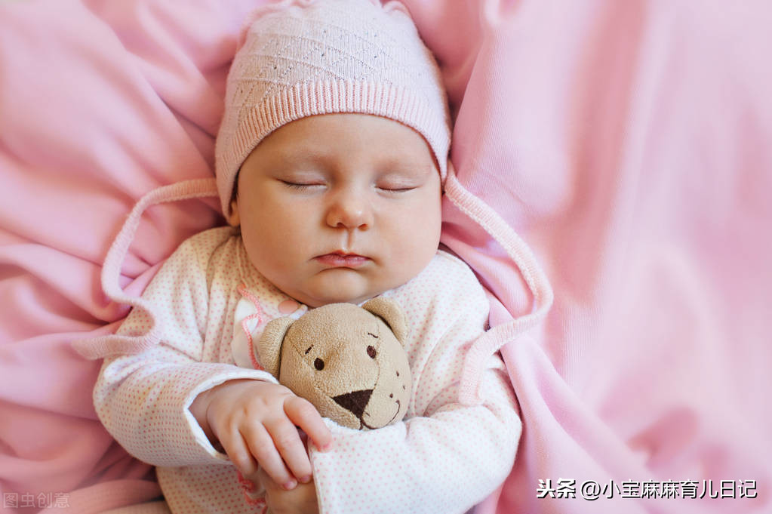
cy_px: 257
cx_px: 386
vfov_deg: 27.0
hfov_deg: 39.6
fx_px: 1072
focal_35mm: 50
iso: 200
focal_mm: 50
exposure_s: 1/40
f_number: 5
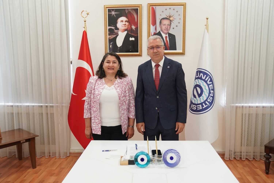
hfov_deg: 58.7
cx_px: 137
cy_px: 92
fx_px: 244
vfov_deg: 41.1
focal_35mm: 32
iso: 1600
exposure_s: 1/125
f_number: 3.2
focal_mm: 32
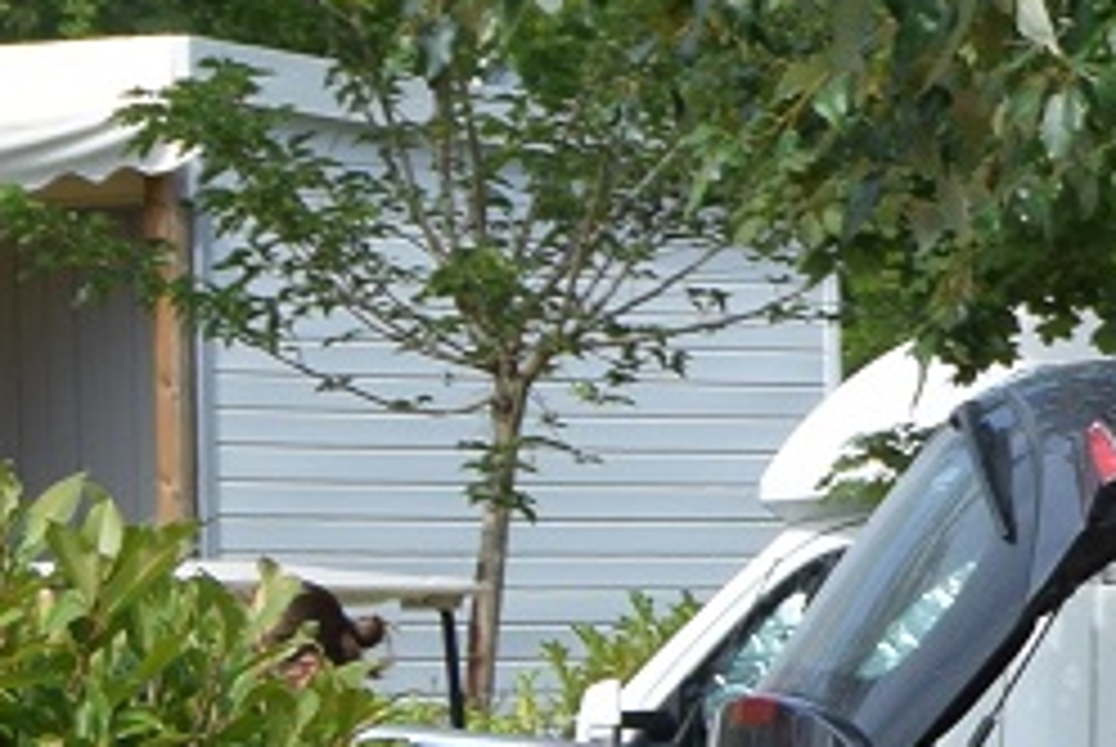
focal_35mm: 435
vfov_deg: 3.2
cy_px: -32
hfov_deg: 4.6
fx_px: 13501
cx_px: 3244
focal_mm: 40
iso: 200
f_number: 8
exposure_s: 1/250
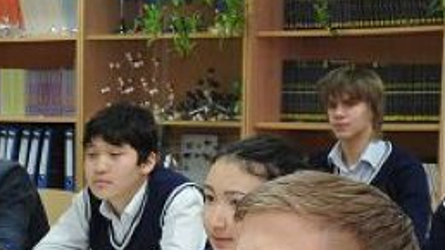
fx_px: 1781
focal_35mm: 151
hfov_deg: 13.6
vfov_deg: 7.9
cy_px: 367
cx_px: -155
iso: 1600
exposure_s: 1/60
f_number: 5.6
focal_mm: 31
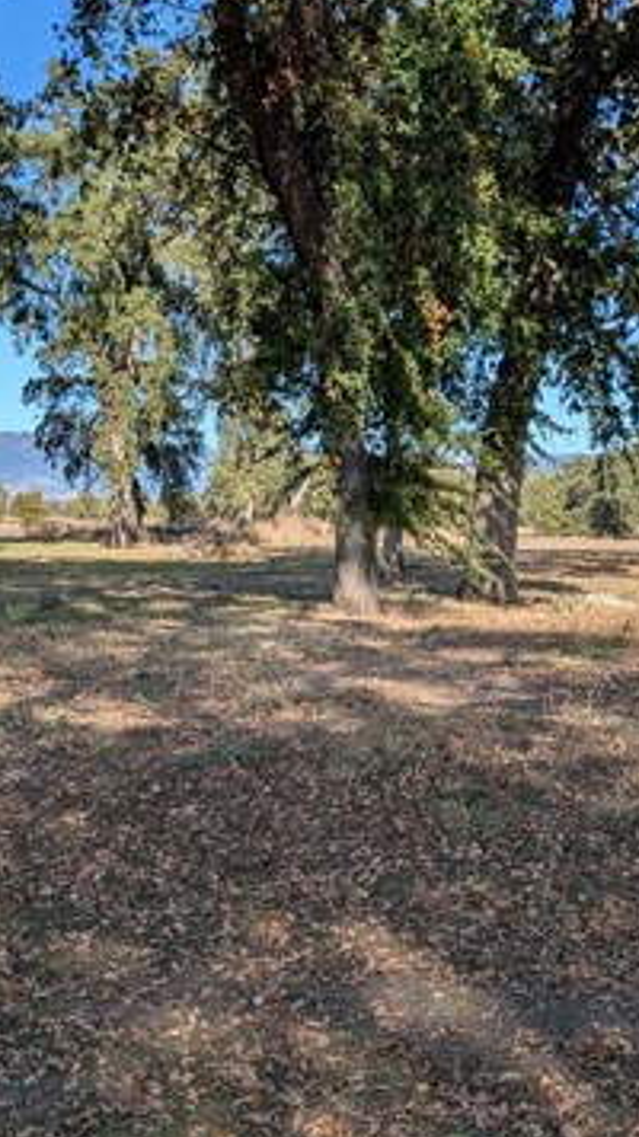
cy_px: 519
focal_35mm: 47
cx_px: 351
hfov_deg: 25.4
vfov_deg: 43.7
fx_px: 1417
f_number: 1.68
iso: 21
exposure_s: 1/887
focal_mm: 6.9
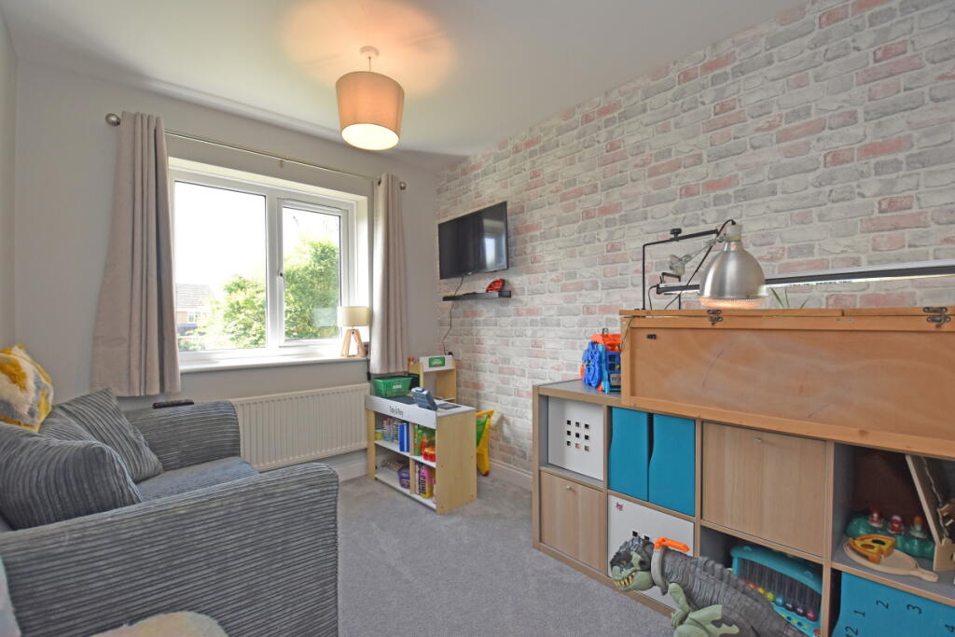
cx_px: 478
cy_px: 318
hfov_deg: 100.4
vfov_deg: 77.3
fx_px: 398
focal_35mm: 15
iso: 560
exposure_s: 1/200
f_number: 5
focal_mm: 10
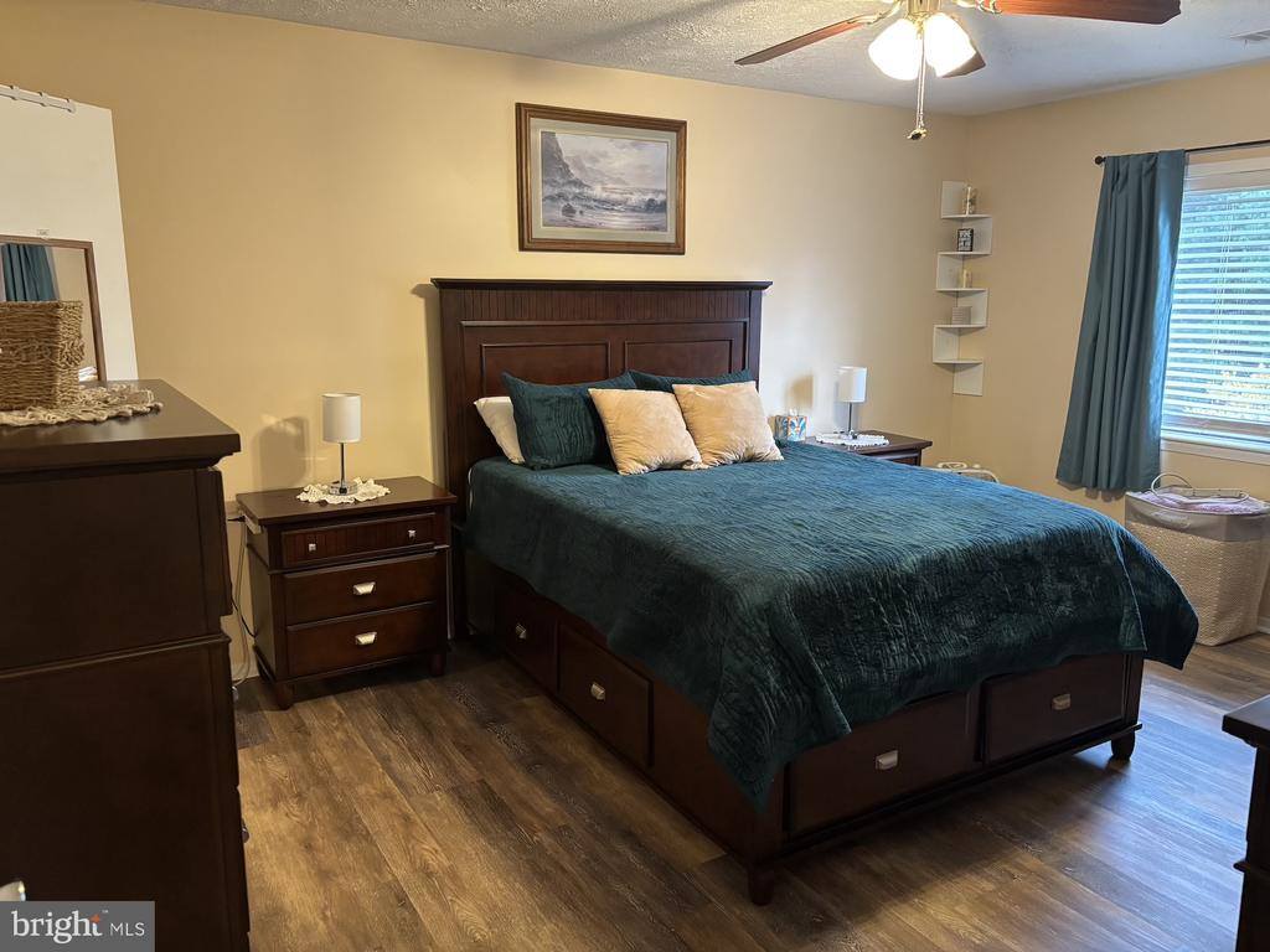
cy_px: 476
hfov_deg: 67.3
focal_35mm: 26
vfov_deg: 53.1
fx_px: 954
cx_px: 635
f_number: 1.6
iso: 500
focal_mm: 5.96
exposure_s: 1/40
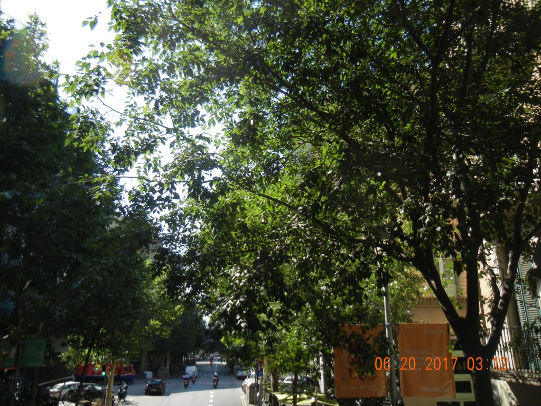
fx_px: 469
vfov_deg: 46.8
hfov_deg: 60.0
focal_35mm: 30
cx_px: 270
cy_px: 203
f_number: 3.5
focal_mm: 5.4
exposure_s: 1/628
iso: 160
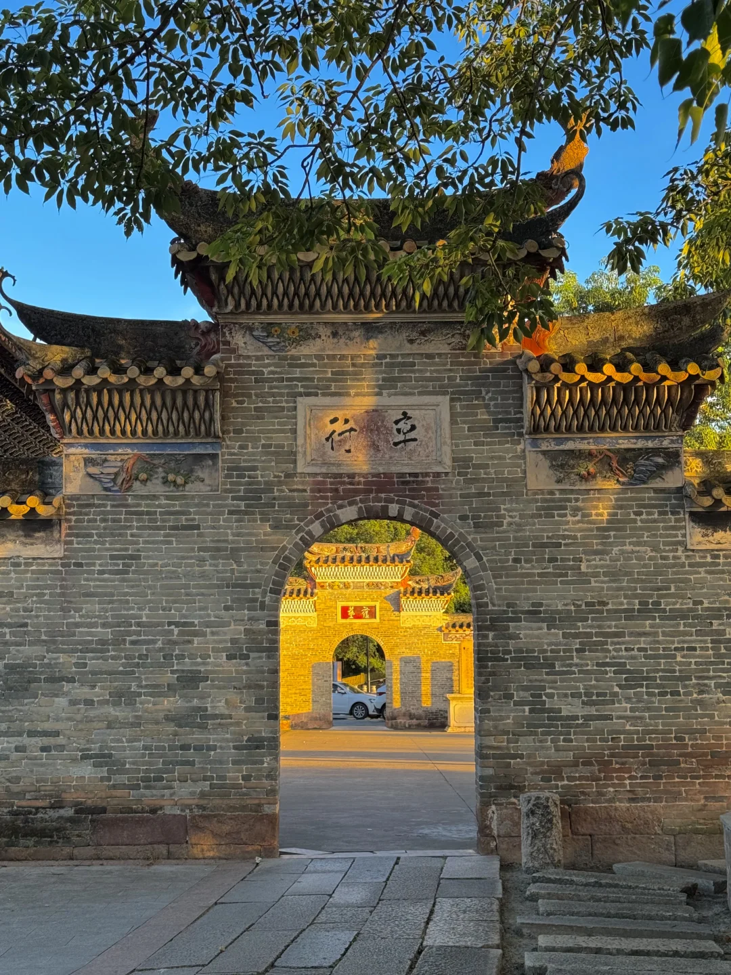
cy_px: 488
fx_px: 1352
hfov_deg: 30.3
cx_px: 366
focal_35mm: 48
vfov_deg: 39.7
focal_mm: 6.76
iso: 64
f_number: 1.78
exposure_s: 1/445
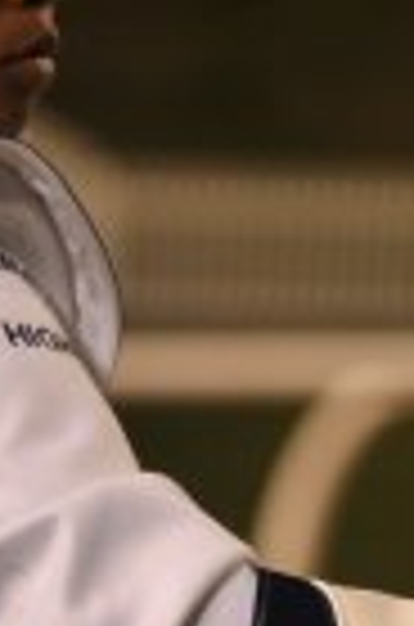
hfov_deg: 1.9
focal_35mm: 713
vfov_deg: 2.9
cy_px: 667
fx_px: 12360
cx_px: -88
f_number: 2.8
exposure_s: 1/100
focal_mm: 110
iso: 200
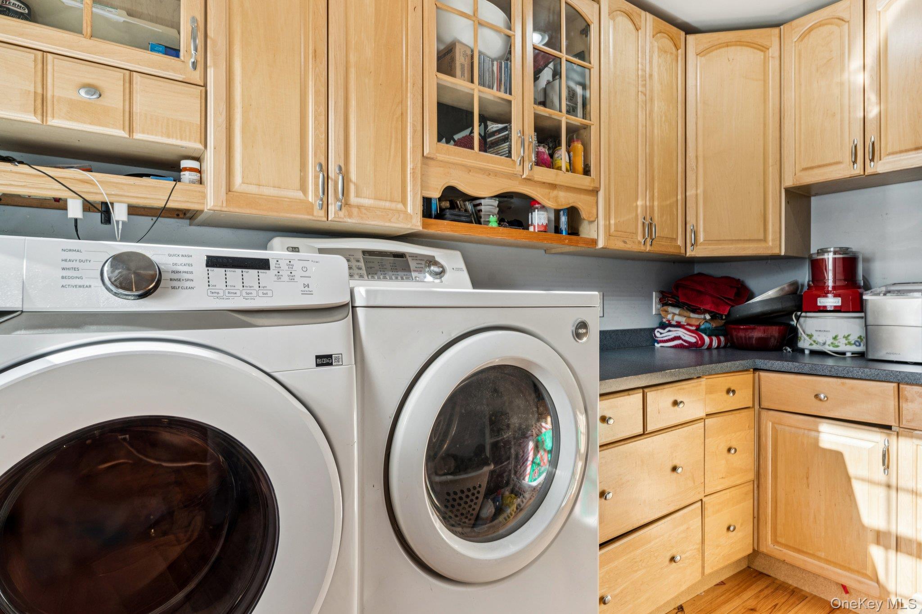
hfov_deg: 84.0
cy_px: 307
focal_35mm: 20
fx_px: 512
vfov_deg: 61.9
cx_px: 461
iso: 320
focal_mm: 20
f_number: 8
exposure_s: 1/30
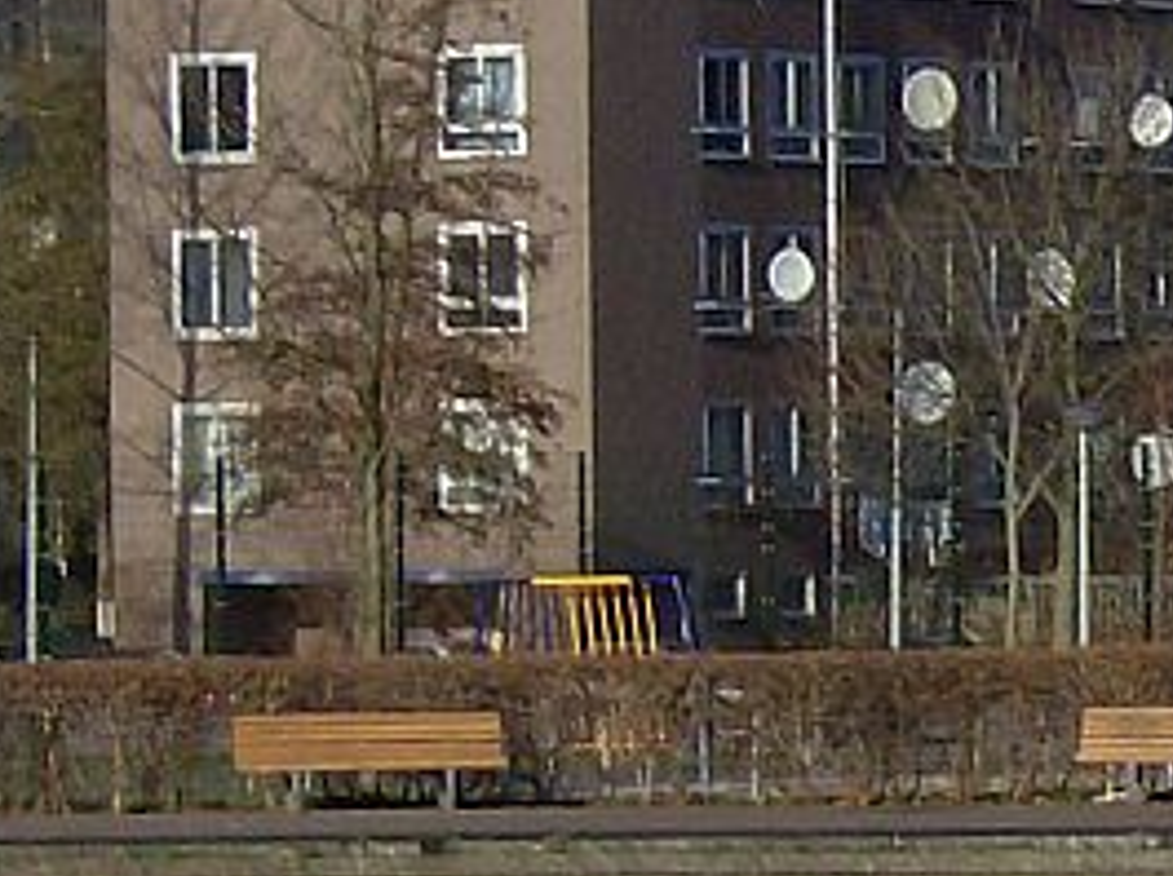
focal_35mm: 417
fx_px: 14111
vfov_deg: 3.6
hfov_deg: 4.7
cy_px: 369
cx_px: 1952
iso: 100
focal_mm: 18
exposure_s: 1/364
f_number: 7.8
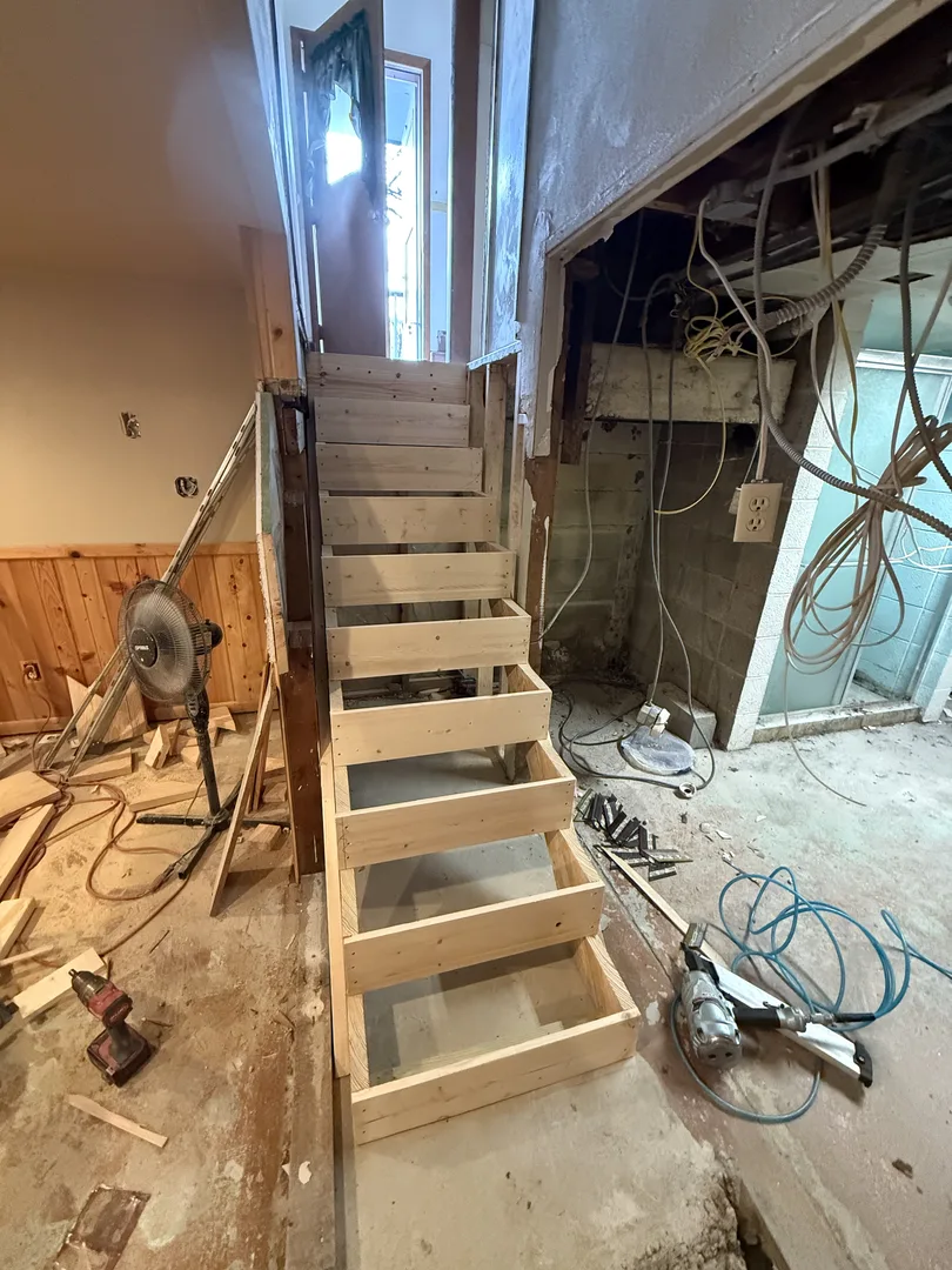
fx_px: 513
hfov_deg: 85.7
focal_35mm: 14
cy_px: 635
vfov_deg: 102.1
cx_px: 476
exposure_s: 1/60
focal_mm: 2.22
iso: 1000
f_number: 2.2
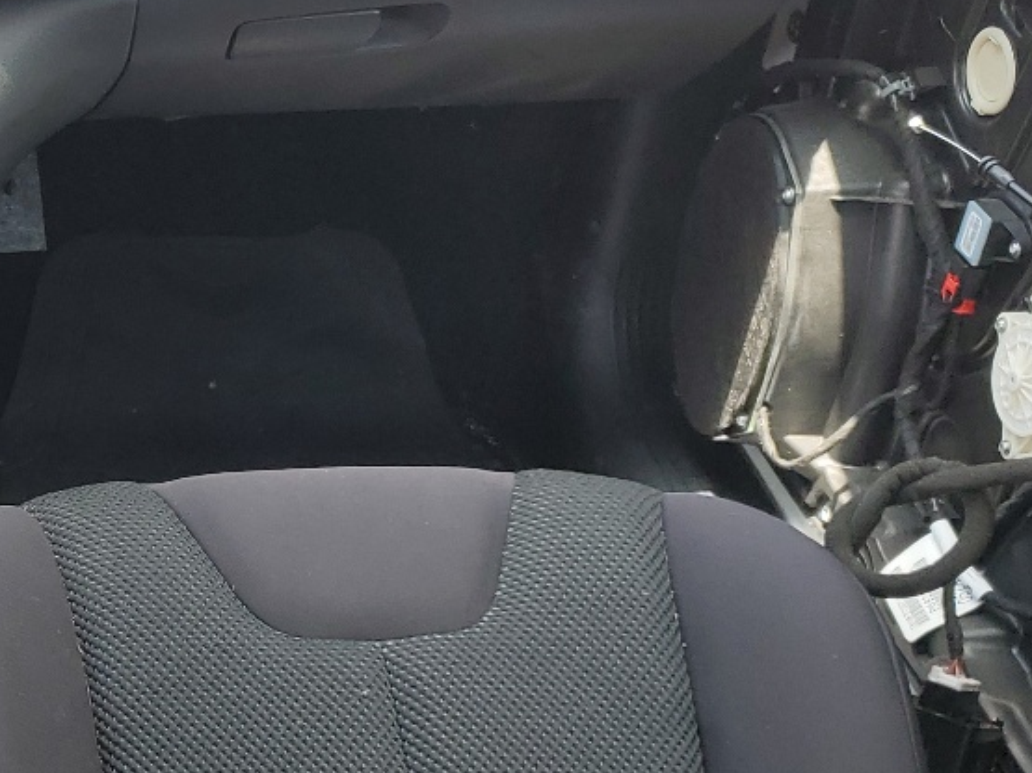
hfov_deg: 23.5
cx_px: -238
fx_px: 2235
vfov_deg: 19.6
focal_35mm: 75
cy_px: 520
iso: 50
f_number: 1.5
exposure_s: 1/217
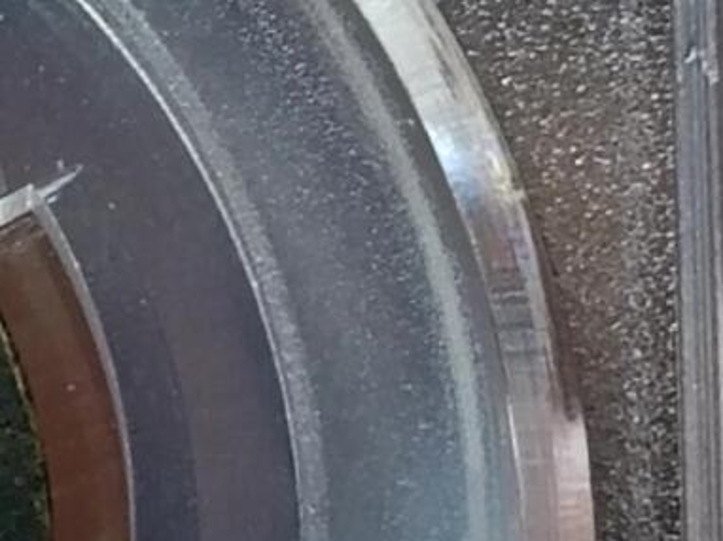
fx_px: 5615
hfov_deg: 7.2
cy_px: 174
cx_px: -444
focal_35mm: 269
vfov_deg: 5.5
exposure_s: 1/33.3
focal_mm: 3.98
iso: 125
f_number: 1.8
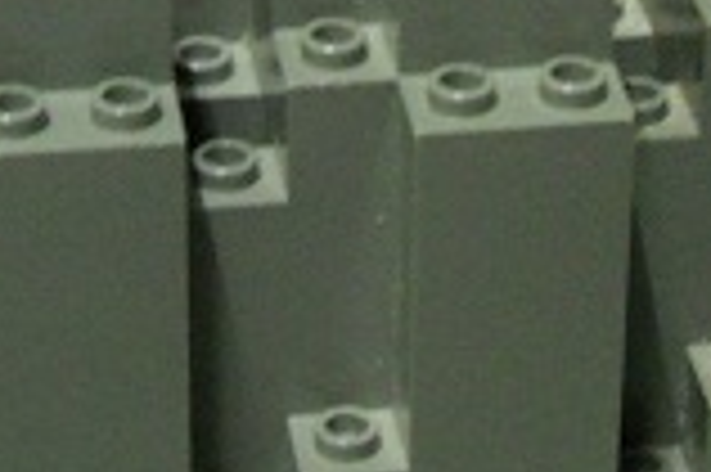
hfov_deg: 11.7
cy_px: -99
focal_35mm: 176
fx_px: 3472
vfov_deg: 7.7
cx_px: 232
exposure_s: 1/3
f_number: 3.1
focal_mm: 6.72
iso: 400
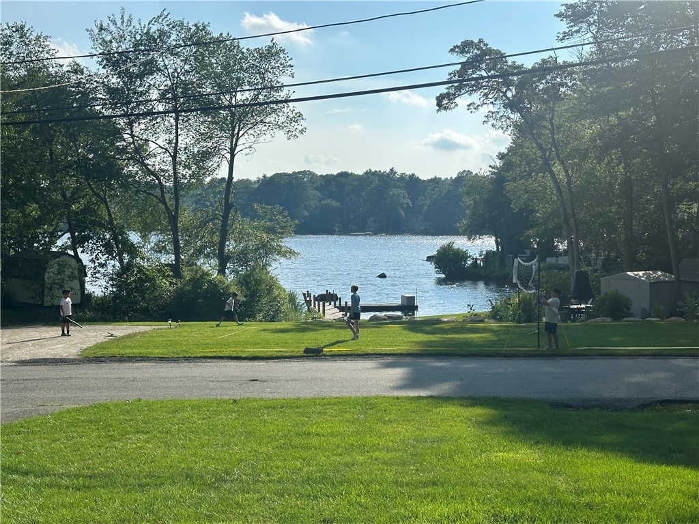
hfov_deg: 39.7
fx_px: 969
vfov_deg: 30.3
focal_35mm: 48
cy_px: 262
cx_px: 350
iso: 64
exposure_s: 1/5882
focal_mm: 6.86
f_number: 1.78
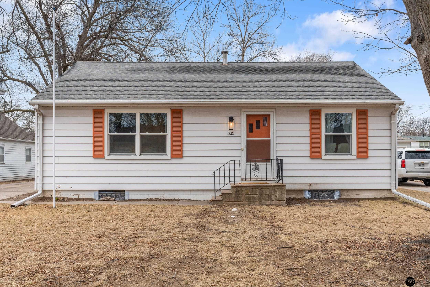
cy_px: 144
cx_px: 215
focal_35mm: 35
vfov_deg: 37.9
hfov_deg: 54.4
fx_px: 418
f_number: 9
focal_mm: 35
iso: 400
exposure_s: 1/100
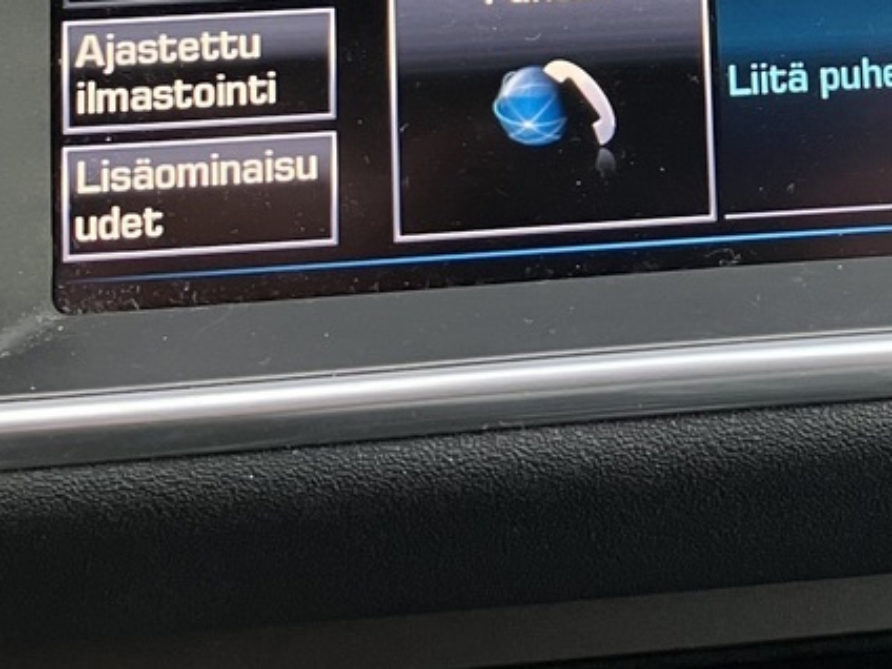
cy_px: -297
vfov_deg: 14.6
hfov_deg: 20.2
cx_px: 827
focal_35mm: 95
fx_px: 2448
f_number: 1.8
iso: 80
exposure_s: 1/83
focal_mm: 3.99
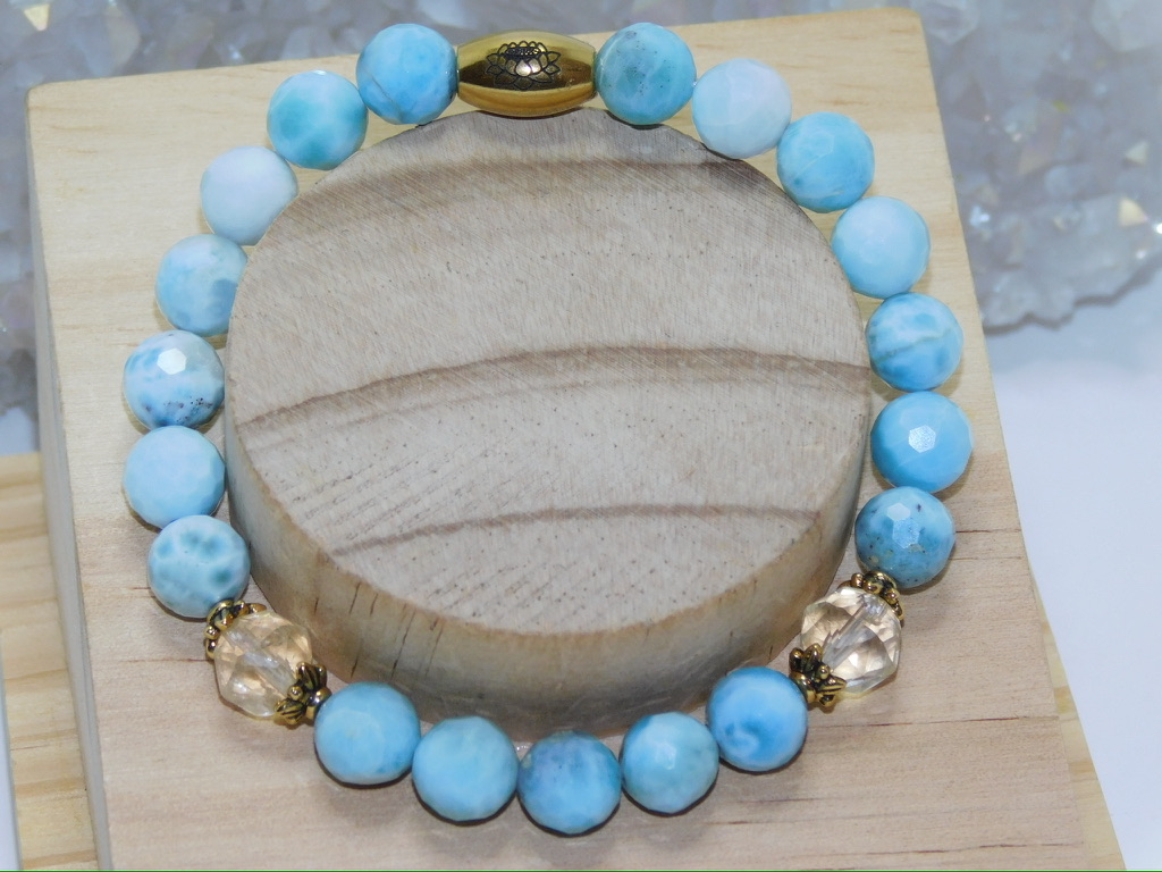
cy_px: 436
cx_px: 581
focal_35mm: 202
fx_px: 6781
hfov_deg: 9.8
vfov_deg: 7.4
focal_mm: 35.9
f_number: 5.4
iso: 200
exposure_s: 1/60
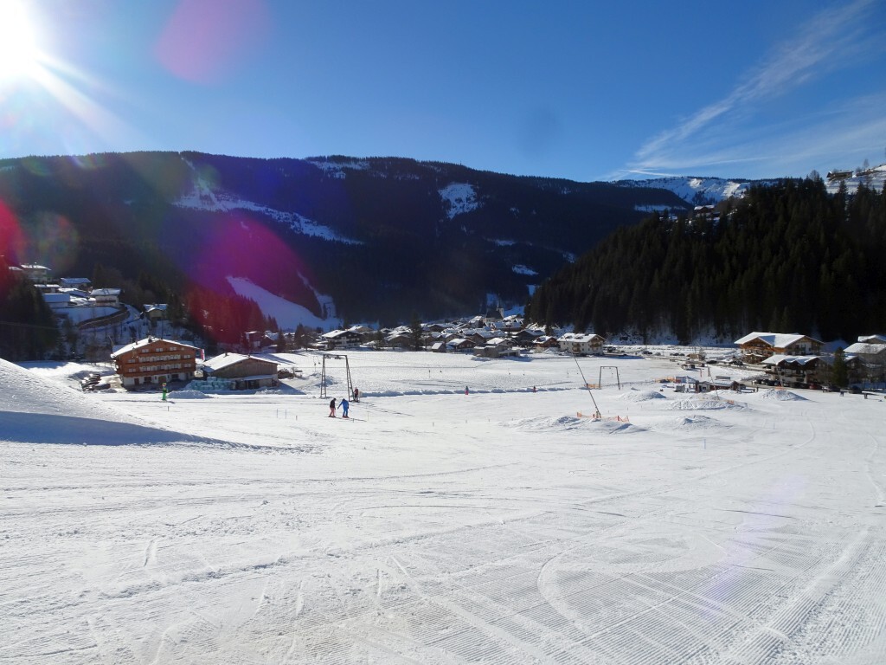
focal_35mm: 24
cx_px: 443
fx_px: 614
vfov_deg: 56.8
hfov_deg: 71.6
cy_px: 332
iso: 80
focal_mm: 4.1
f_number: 3.5
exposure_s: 1/1600
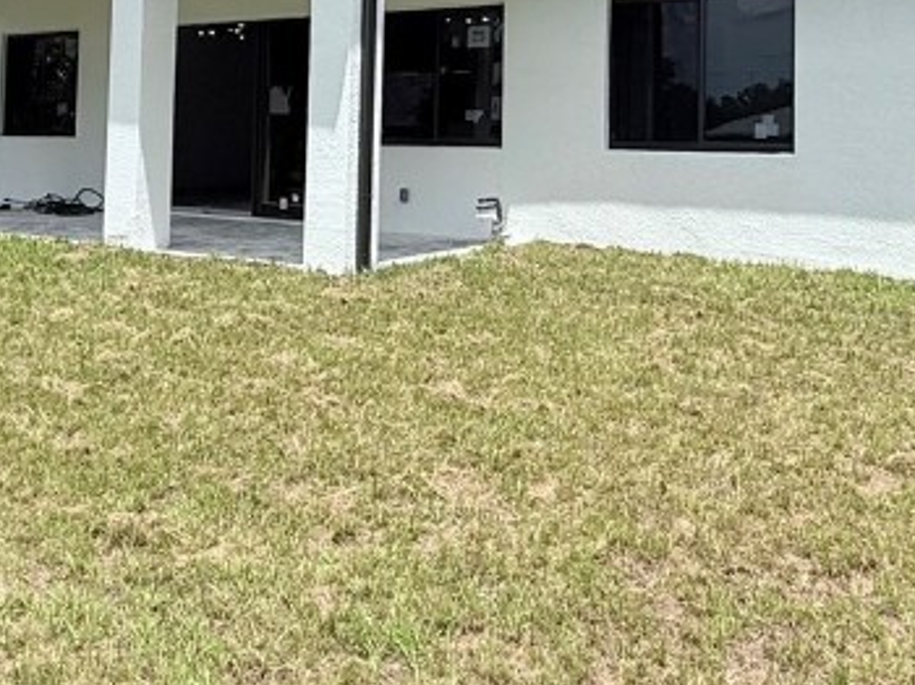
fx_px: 1083
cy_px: 107
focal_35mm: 41
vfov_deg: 33.7
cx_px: 444
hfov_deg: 45.8
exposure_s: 1/2717
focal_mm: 2.22
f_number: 2.2
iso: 50
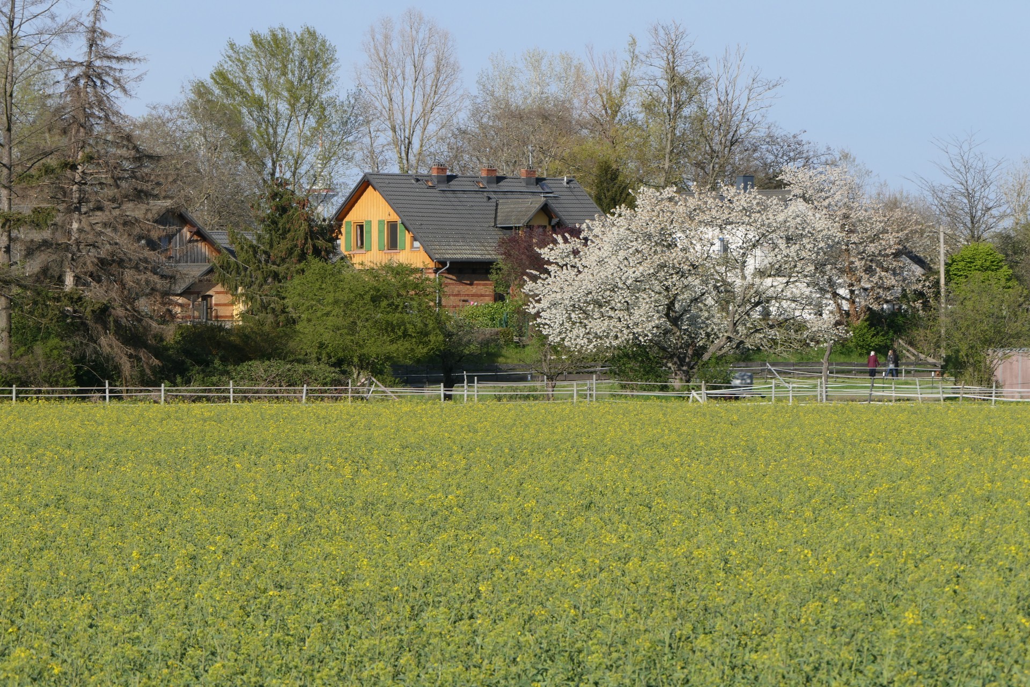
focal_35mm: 179
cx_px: 515
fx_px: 5121
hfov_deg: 11.5
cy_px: 344
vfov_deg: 7.7
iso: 125
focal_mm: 65.6
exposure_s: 1/320
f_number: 7.1
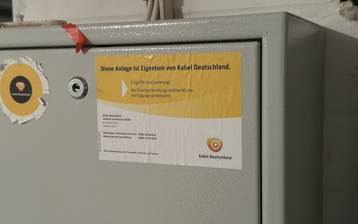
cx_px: 179
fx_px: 498
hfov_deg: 39.6
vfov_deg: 25.4
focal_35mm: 51
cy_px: 114
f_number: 1.78
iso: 640
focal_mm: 6.86
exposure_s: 1/33
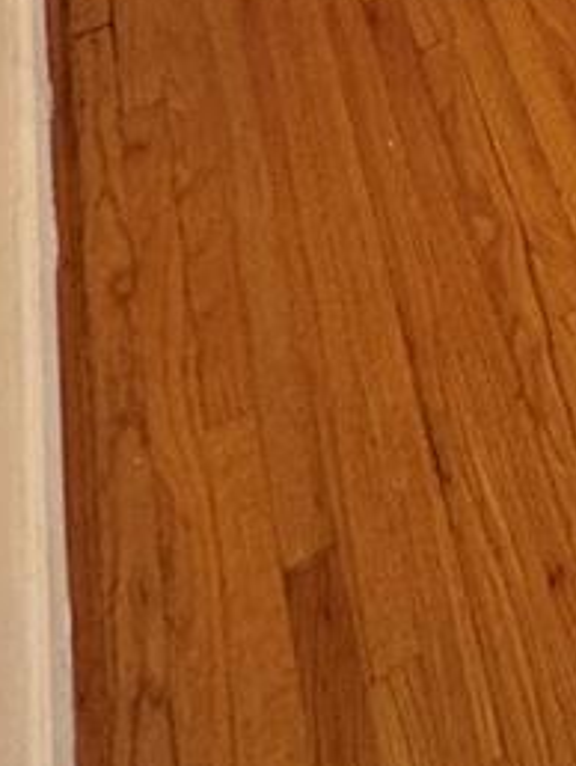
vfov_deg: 20.4
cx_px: 1036
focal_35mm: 65
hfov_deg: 18.0
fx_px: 1440
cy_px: -638
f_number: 2.2
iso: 250
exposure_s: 1/60
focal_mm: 2.22
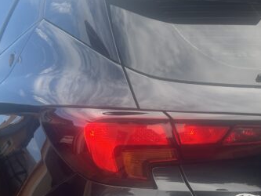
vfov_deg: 18.0
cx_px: 159
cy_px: 198
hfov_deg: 24.4
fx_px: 603
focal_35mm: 80
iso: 50
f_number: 1.5
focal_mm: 5.7
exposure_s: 1/387
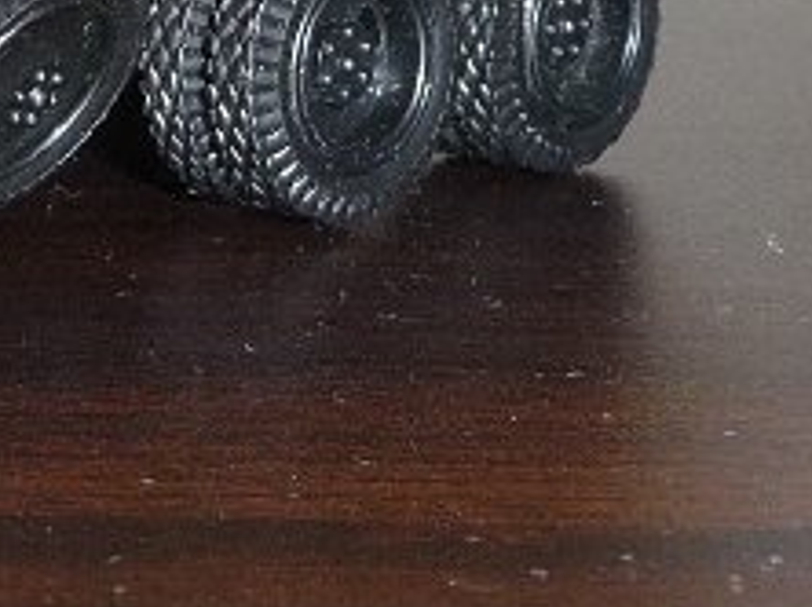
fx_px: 3468
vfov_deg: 9.8
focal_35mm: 148
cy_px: -157
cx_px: -212
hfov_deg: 13.0
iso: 100
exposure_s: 1/30
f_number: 3.4
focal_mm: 5
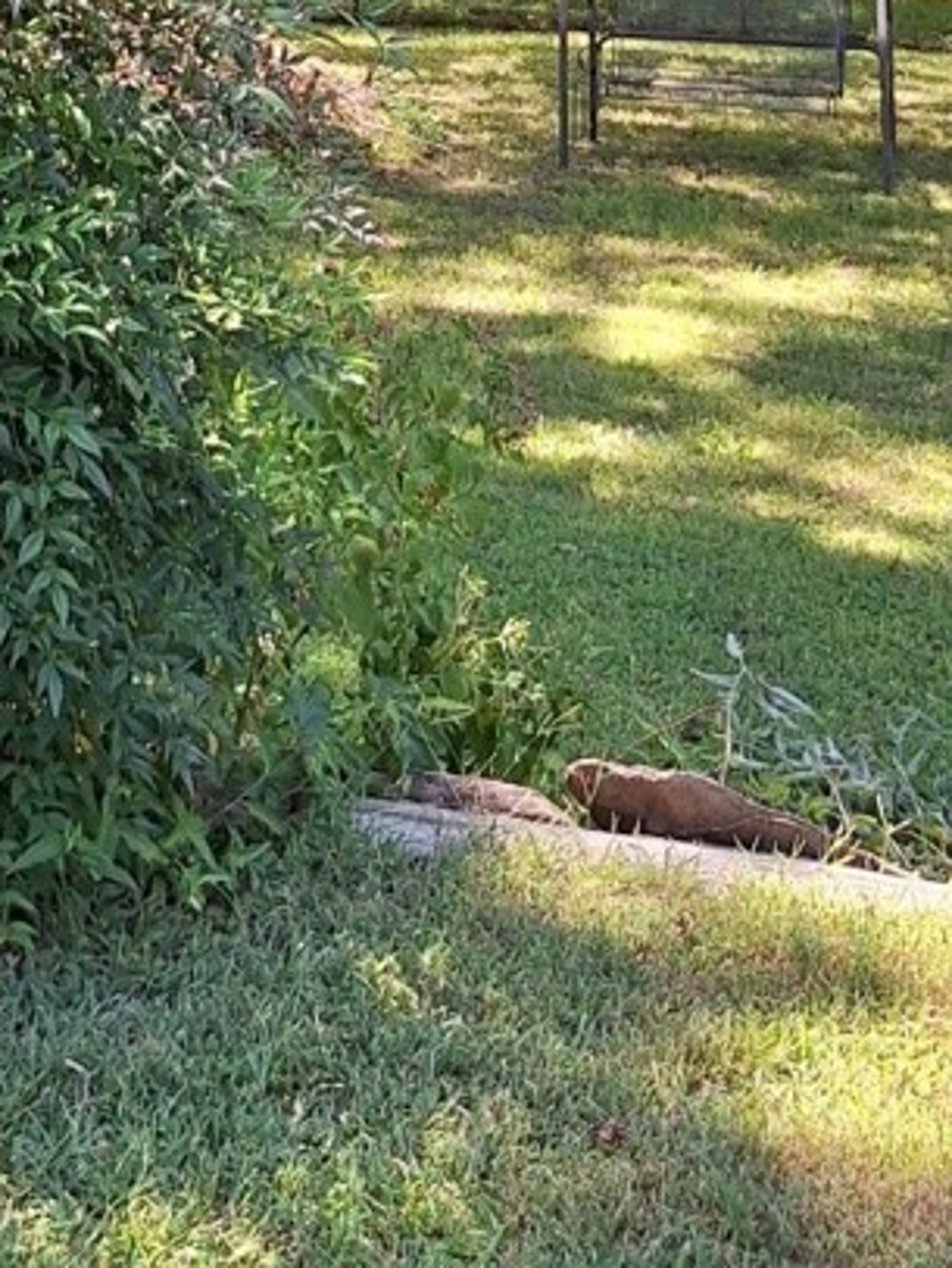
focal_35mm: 87
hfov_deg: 16.4
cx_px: -119
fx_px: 3187
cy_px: -540
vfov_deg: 19.9
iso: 40
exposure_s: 1/427
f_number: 1.8
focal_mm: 5.54
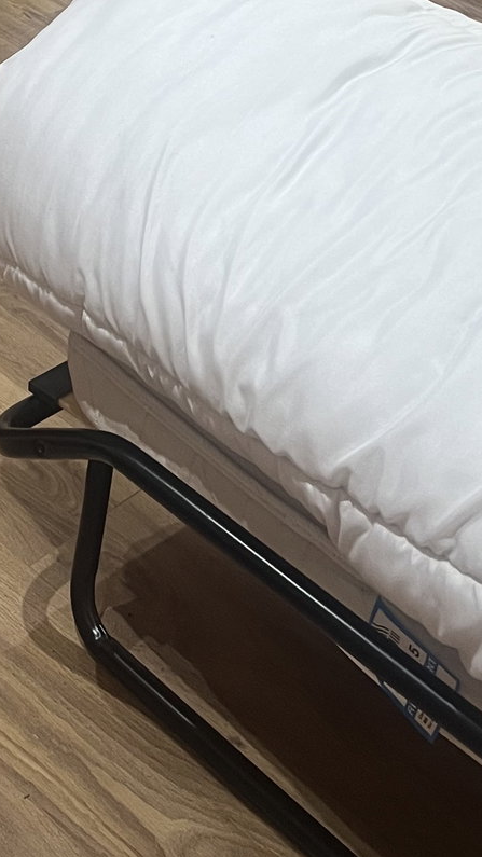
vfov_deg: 24.3
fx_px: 1727
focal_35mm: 76
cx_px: 94
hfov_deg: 15.8
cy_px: -266
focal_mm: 5.7
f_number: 1.5
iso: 80
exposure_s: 1/50
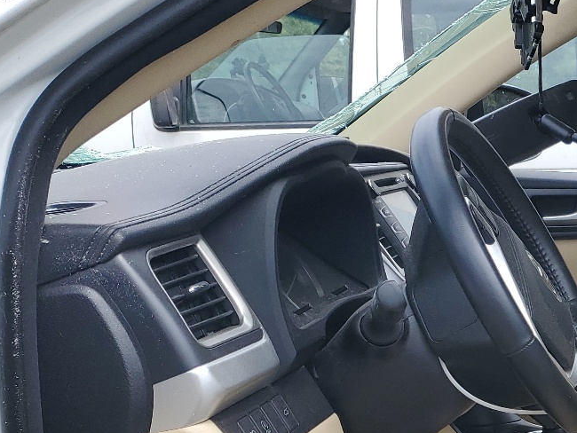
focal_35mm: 64
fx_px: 1067
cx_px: 663
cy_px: 444
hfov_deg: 27.2
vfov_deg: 22.0
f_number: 1.5
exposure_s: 1/1667
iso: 50
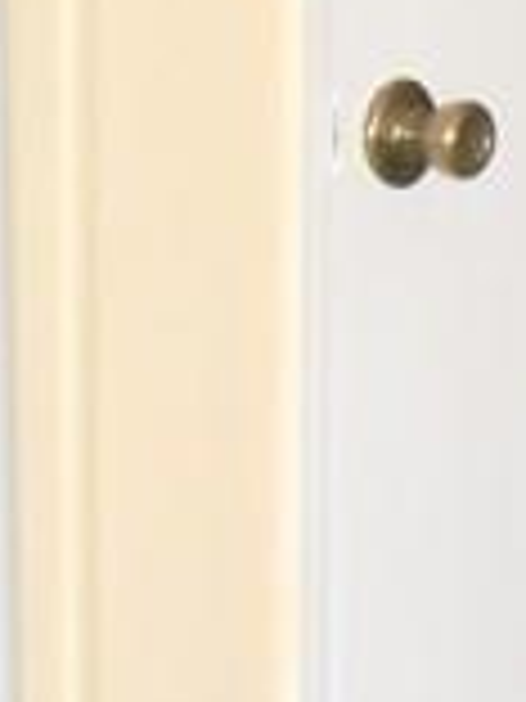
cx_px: 1160
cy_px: -63
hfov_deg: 5.8
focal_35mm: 250
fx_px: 5065
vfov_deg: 7.9
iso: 1000
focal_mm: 6.8
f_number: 4.2
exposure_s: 1/30
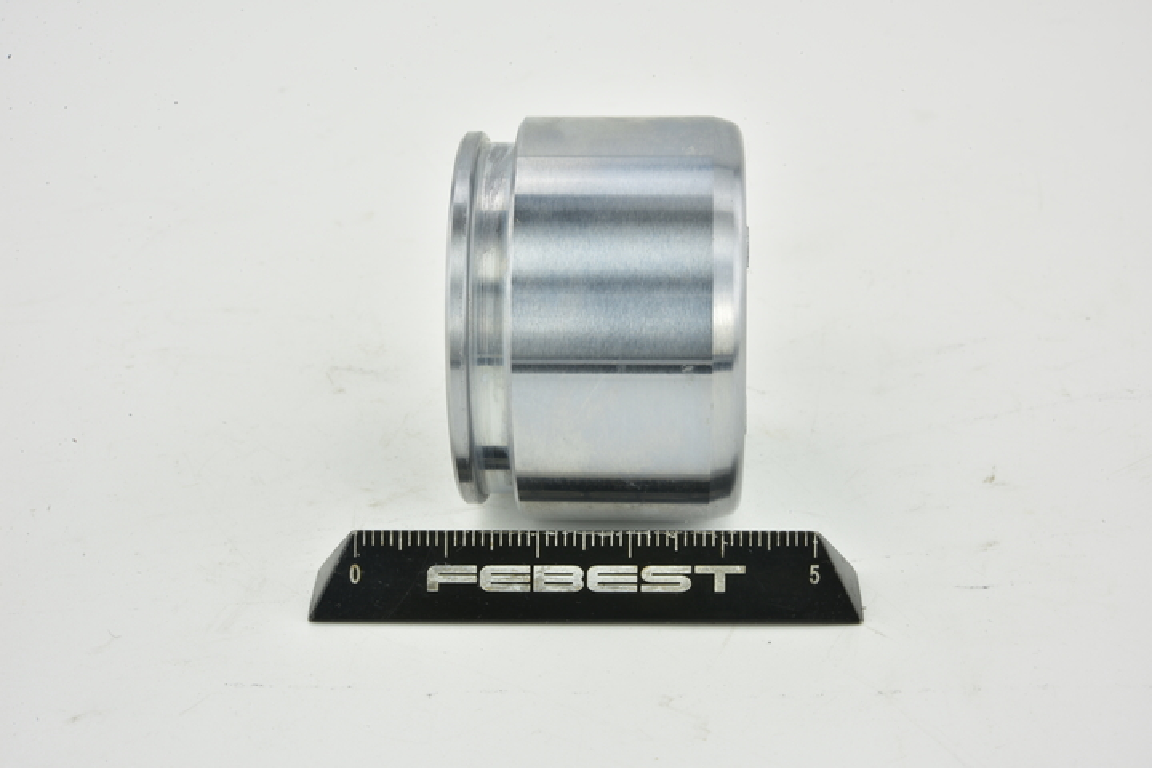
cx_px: 576
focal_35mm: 60
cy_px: 384
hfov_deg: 33.4
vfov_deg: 22.6
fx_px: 1920
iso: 64
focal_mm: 60
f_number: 32
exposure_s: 1/2.5
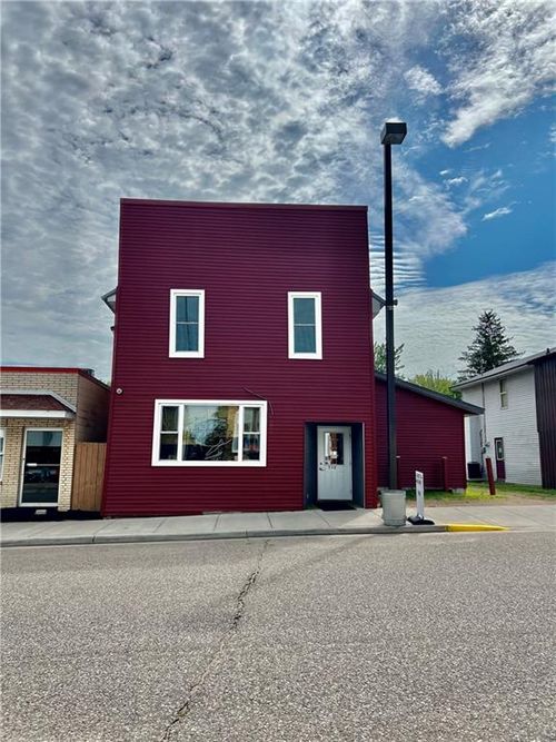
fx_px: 557
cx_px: 278
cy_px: 371
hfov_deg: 53.0
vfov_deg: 67.3
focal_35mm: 26
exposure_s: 1/10309
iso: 50
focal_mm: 5.7
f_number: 1.5
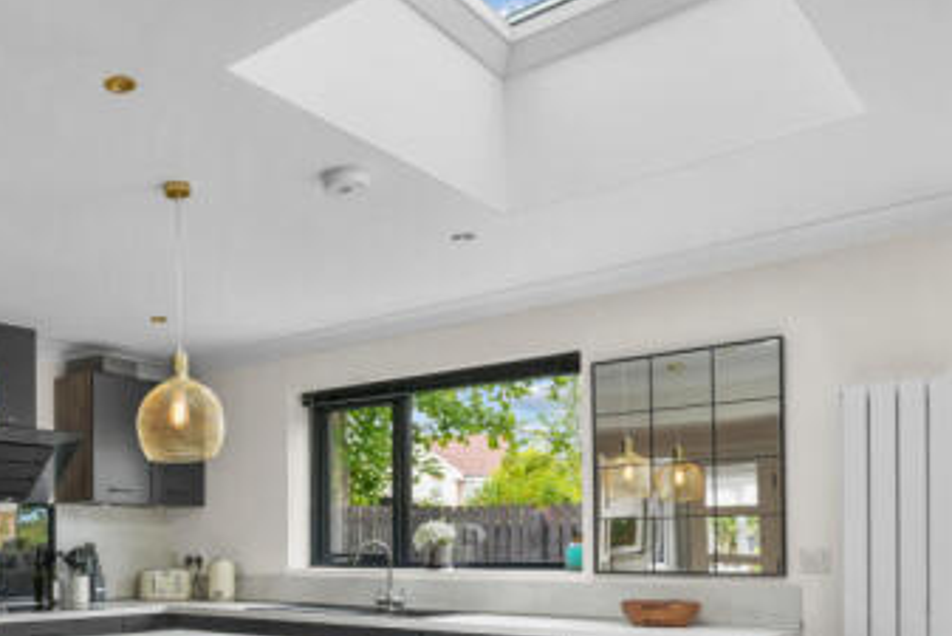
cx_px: 75
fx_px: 873
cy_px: 572
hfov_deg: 50.0
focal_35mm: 33
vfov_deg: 37.4
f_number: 8
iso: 250
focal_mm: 17
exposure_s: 1/5
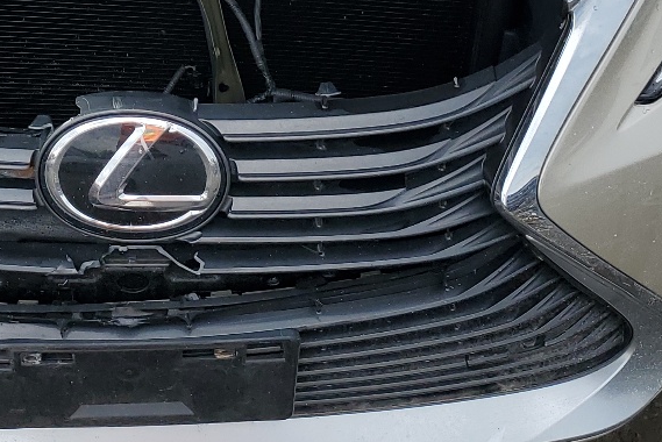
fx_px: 1398
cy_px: -87
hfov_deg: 26.1
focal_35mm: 76
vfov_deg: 17.2
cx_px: 127
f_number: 1.5
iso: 50
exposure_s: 1/1250
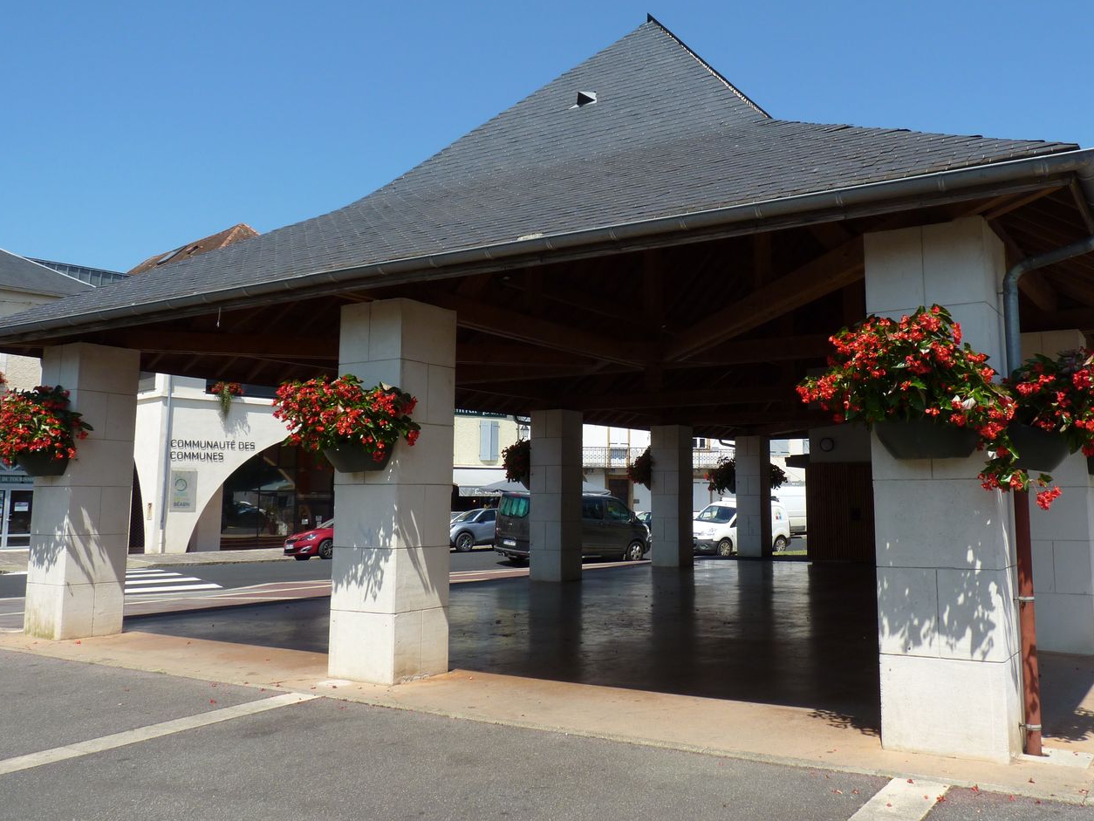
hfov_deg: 58.2
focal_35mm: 31
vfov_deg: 45.4
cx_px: 605
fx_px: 980
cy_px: 358
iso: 80
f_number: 3.6
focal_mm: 4.8
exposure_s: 1/640
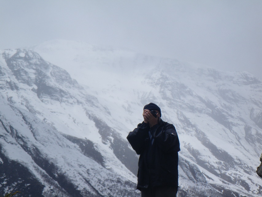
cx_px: 131
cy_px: 98
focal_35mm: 140
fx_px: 1060
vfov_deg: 10.6
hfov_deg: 14.1
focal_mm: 25
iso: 50
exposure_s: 1/500
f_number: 6.6
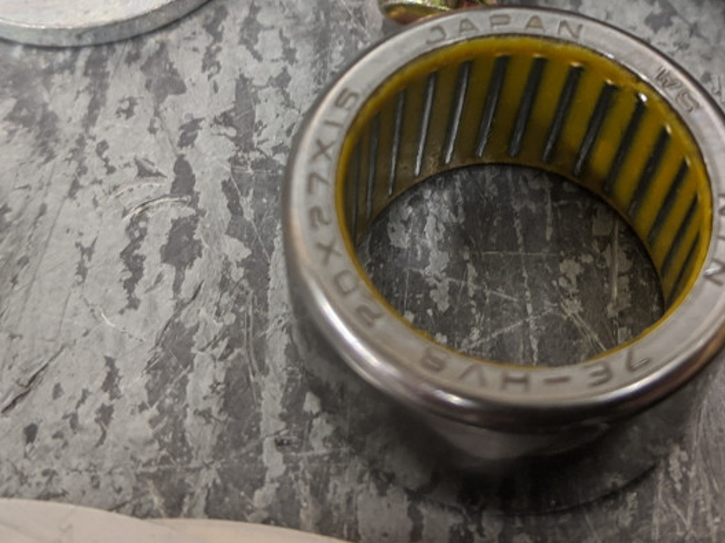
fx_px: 1298
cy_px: 25
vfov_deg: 22.9
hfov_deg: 31.1
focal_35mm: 62
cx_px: 437
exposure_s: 1/30
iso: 127
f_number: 1.8
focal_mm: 4.44
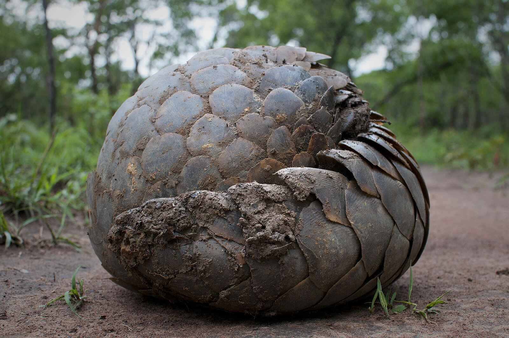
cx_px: 254
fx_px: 741
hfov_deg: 37.9
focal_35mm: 52
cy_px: 169
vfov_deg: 25.7
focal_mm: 35
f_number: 5.6
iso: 400
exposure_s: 1/125
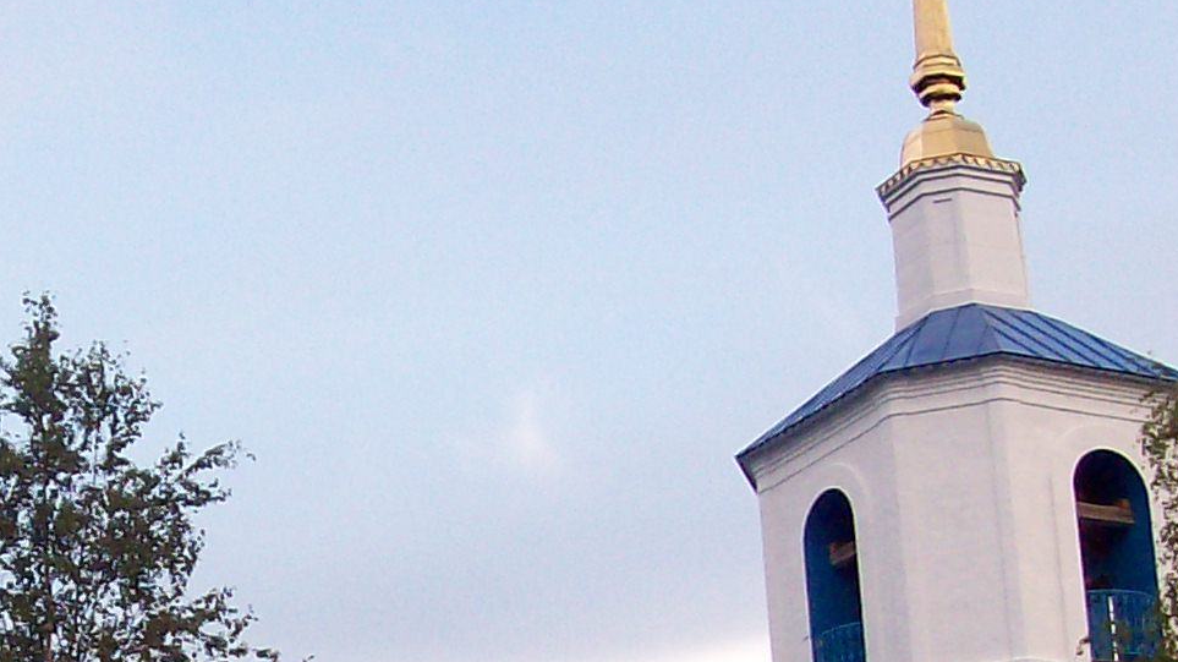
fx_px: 3622
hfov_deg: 18.0
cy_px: 764
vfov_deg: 10.3
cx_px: -21
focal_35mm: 116
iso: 80
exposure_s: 1/122
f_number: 2.7
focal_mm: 6
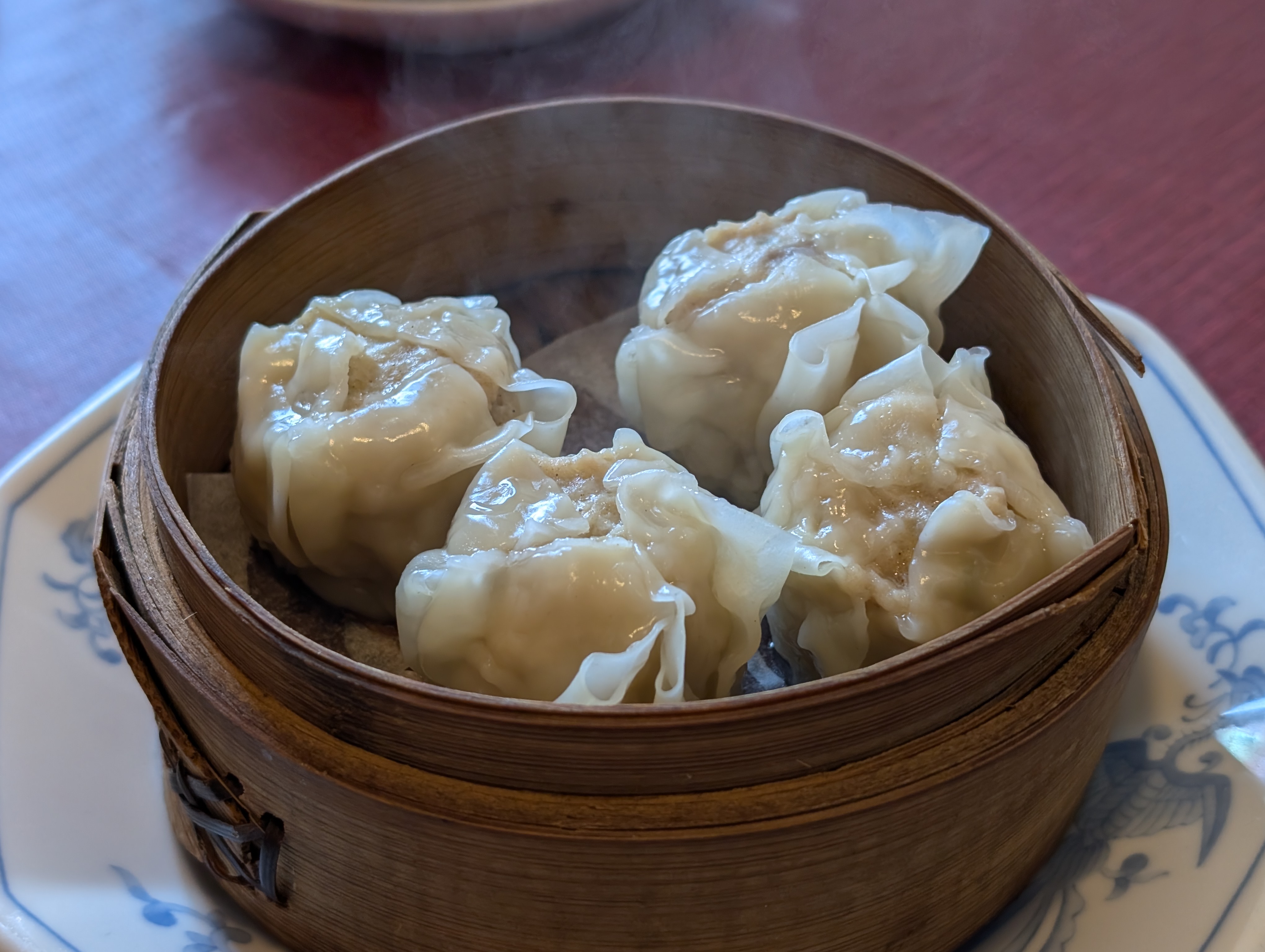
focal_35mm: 49
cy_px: 476
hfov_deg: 38.9
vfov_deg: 29.7
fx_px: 1793
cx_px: 632
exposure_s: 1/133
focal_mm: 6.9
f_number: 1.68
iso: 122
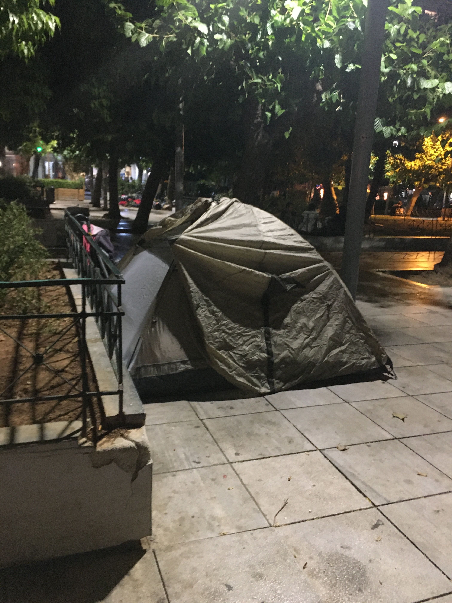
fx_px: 505
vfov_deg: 61.7
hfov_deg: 48.2
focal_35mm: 29
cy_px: 302
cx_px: 226
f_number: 2.2
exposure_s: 1/17
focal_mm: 4.15
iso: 400
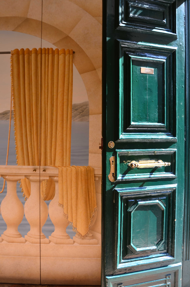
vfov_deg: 53.2
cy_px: 144
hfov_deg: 36.7
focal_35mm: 36
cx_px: 95
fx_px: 286
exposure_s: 1/100
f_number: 5
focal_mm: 24
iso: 100
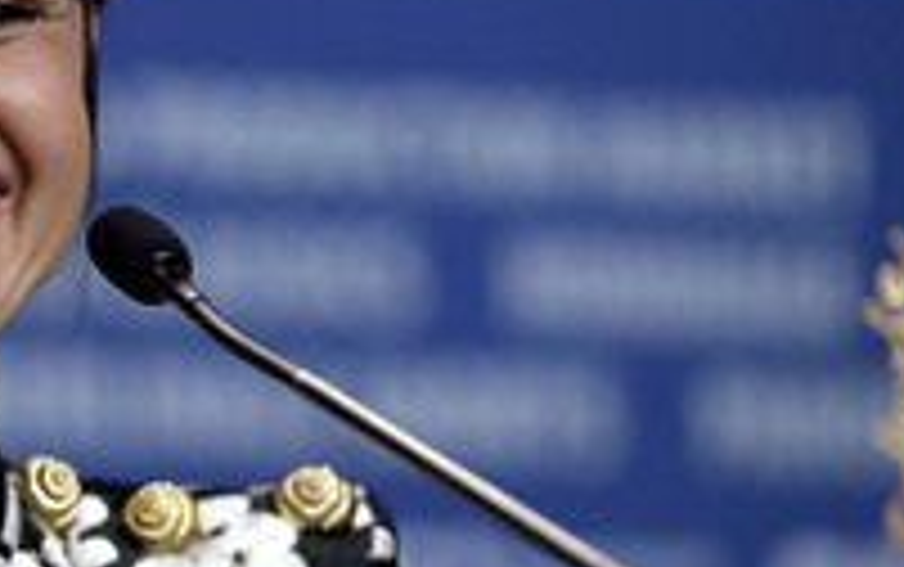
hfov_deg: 4.6
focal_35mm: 457
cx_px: -29
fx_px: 11269
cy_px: 248
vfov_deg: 2.9
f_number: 4
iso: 1600
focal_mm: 200
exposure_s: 1/400
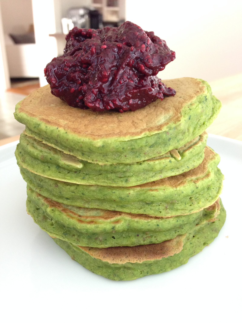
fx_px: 308
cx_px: 121
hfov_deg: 42.9
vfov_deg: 55.4
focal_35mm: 33
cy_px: 162
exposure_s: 1/20
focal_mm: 4.12
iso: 200
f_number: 2.4
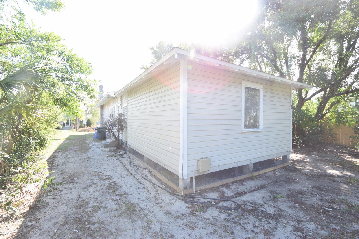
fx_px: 150
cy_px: 120
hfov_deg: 100.4
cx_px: 180
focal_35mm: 15
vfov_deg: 77.3
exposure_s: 1/200
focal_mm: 10
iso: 400
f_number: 7.1
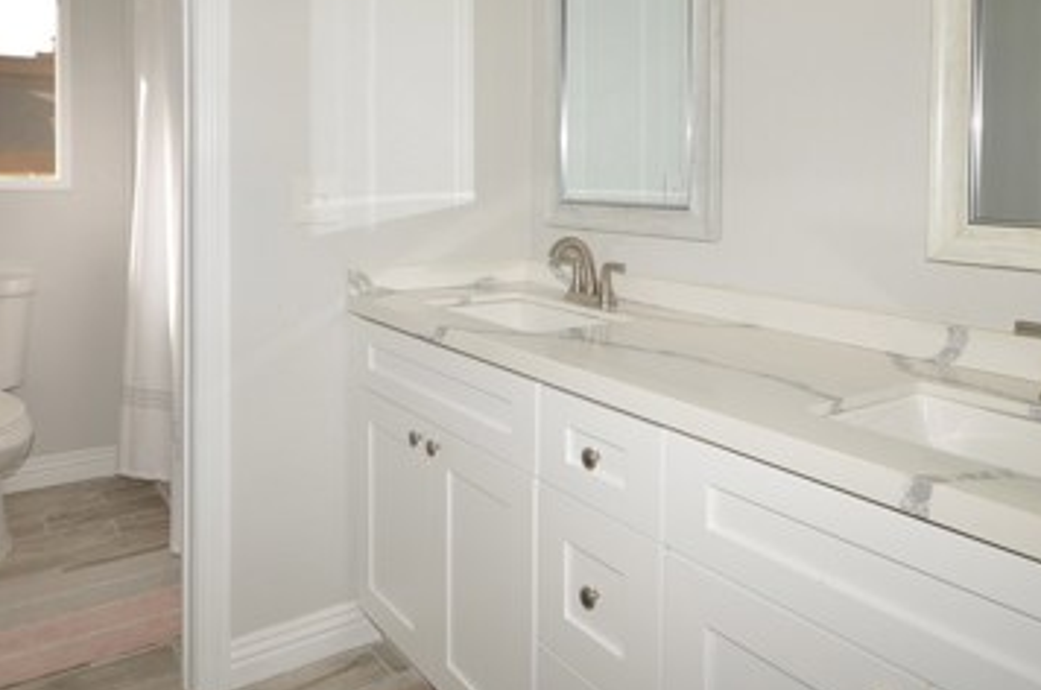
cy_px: 222
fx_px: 779
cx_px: 465
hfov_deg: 67.3
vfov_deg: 46.9
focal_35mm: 27
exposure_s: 1/160
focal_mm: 10
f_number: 6.3
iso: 100
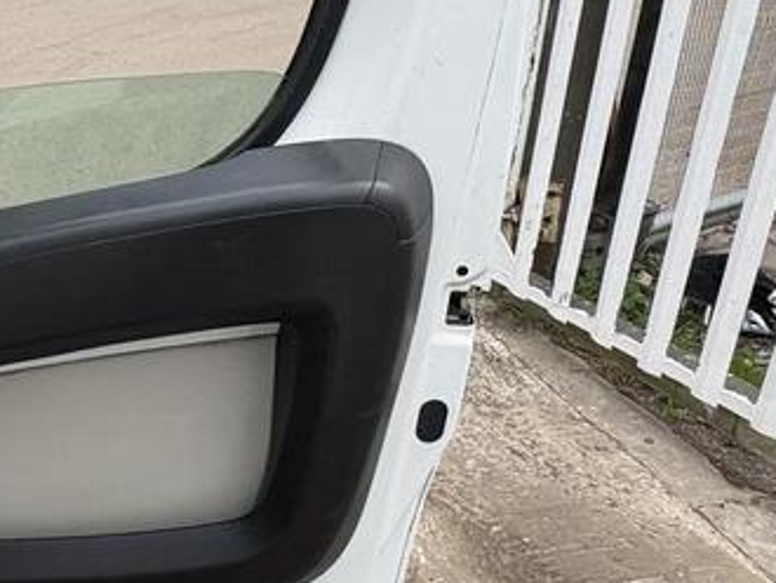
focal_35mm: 38
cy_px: 160
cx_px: 89
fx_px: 852
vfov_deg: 37.0
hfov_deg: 44.8
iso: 40
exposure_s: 1/910
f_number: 2.2
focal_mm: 2.22
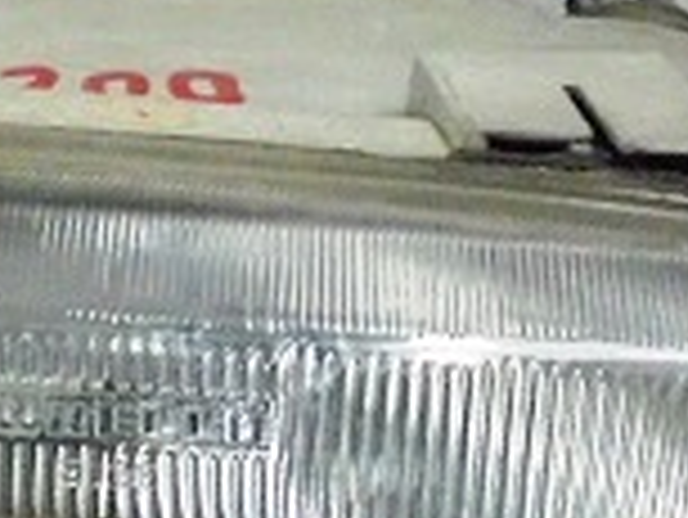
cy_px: 536
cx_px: 61
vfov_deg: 15.0
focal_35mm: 97
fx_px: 1929
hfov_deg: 19.8
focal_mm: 4.6
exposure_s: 1/50
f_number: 3.5
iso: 800
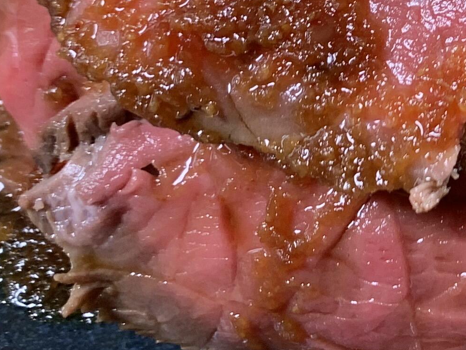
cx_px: 688
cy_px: -22
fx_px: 1427
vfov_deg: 13.7
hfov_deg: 16.9
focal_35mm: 106
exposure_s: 1/100
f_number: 1.8
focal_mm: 4.2
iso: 64
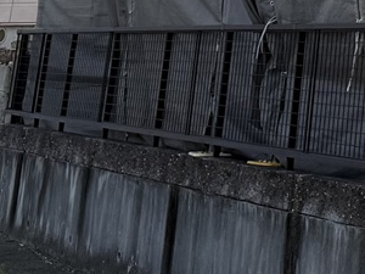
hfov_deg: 12.4
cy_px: -429
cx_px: 762
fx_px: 1445
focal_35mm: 137
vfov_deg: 9.4
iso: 80
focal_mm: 6.76
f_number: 1.78
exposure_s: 1/4673
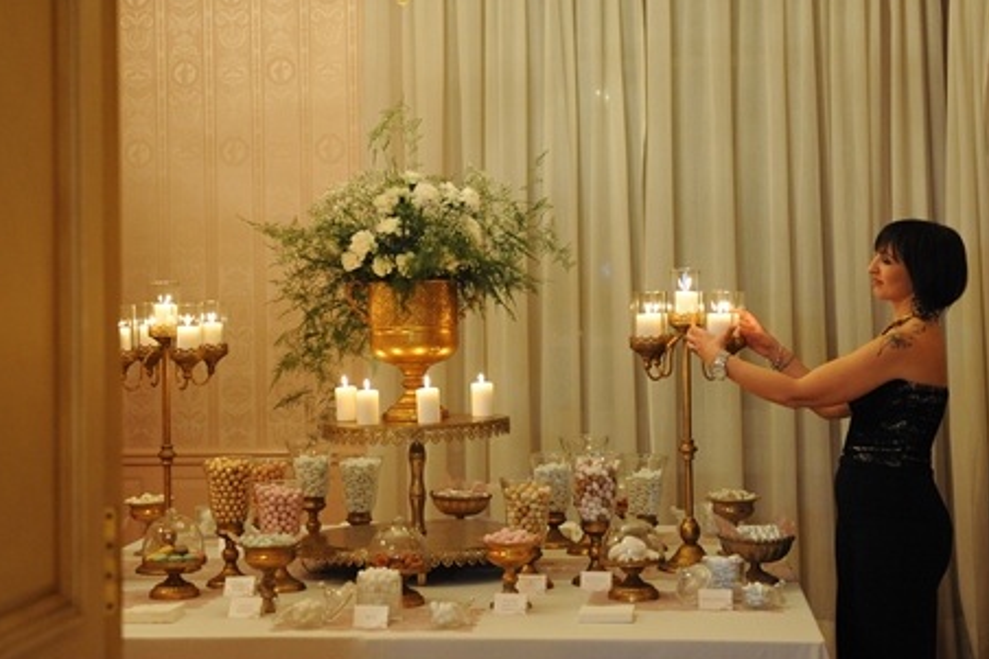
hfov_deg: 29.6
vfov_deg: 19.9
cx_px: 449
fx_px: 1867
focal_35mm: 68
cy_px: 215
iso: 3200
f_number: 2.8
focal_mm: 48
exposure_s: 1/160
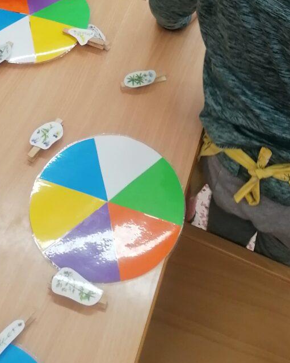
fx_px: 708
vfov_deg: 25.6
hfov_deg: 23.1
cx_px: 141
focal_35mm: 66
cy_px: -77
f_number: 1.8
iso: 160
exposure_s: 1/100
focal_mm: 4.75
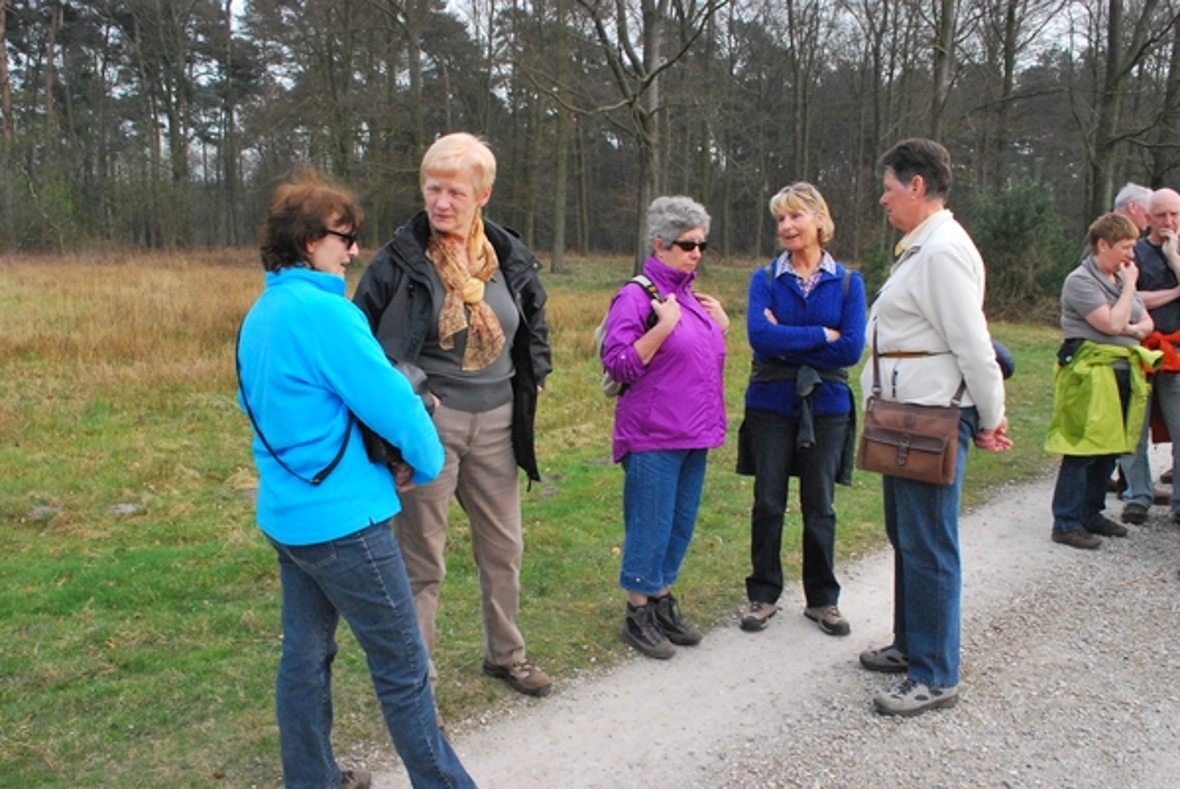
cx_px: 590
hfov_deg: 61.9
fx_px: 984
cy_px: 394
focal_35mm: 30
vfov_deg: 43.7
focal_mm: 20
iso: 1600
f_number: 11
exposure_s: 1/500
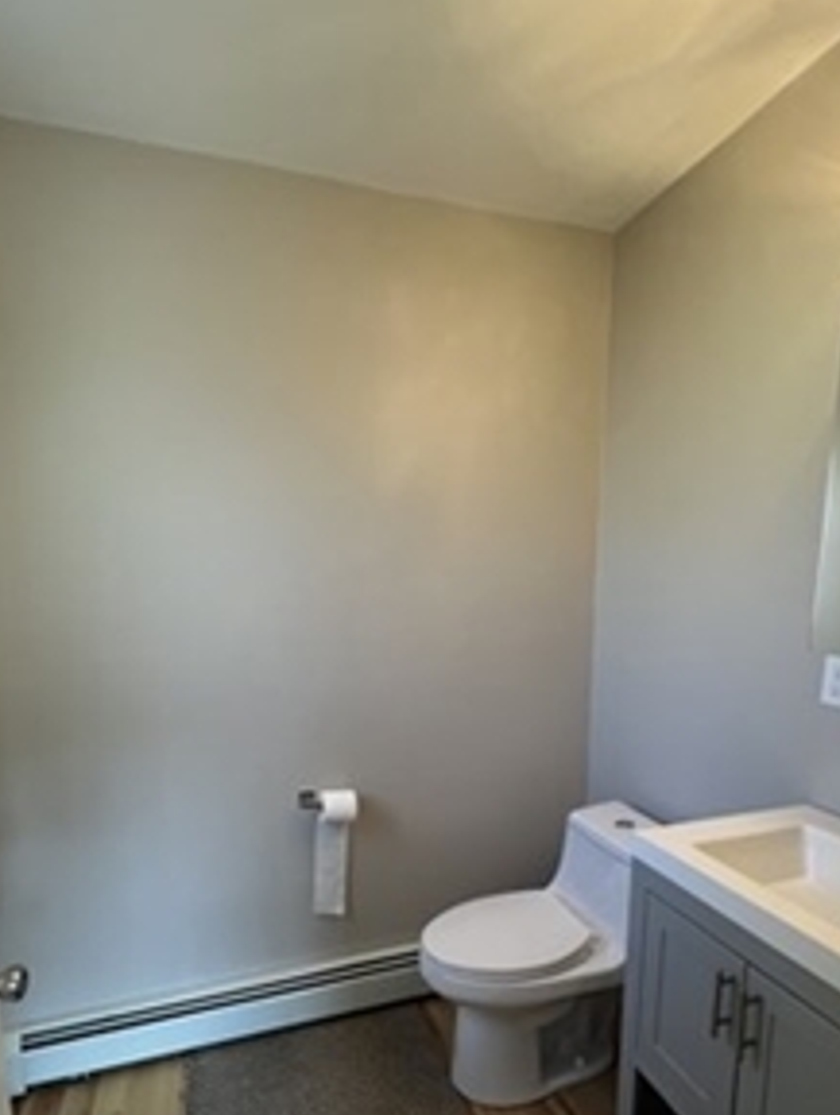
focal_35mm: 18
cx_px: 422
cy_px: 691
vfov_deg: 86.1
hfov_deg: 71.8
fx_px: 581
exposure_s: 1/120
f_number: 1.8
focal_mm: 1.57
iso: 250
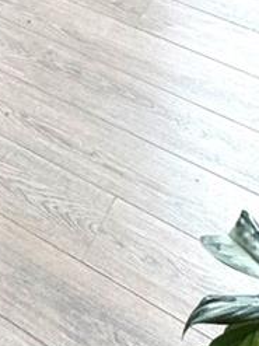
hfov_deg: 15.8
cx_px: -111
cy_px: -387
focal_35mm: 87
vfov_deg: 16.1
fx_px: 869
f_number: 2.2
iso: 200
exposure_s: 1/60
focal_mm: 2.22
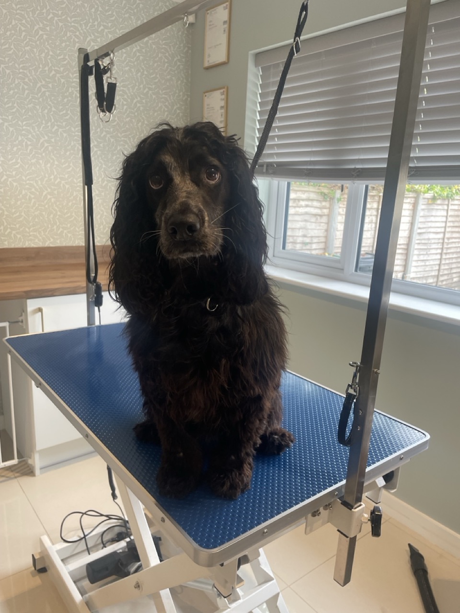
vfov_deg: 67.3
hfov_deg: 53.1
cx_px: 230
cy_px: 306
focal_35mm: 26
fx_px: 461
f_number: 1.6
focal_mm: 4.2
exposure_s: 1/103
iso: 125
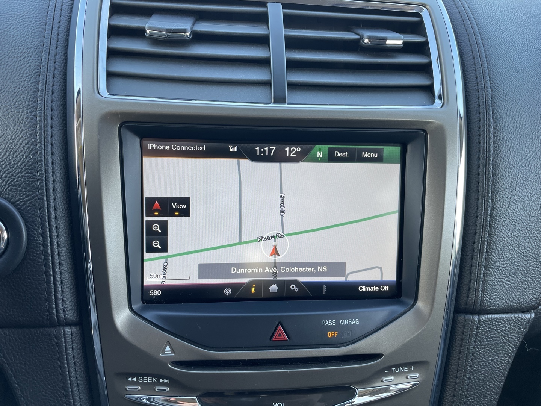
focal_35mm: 26
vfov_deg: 53.1
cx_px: 270
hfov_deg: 67.3
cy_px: 203
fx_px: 406
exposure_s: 1/121
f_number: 1.6
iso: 50
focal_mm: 4.2
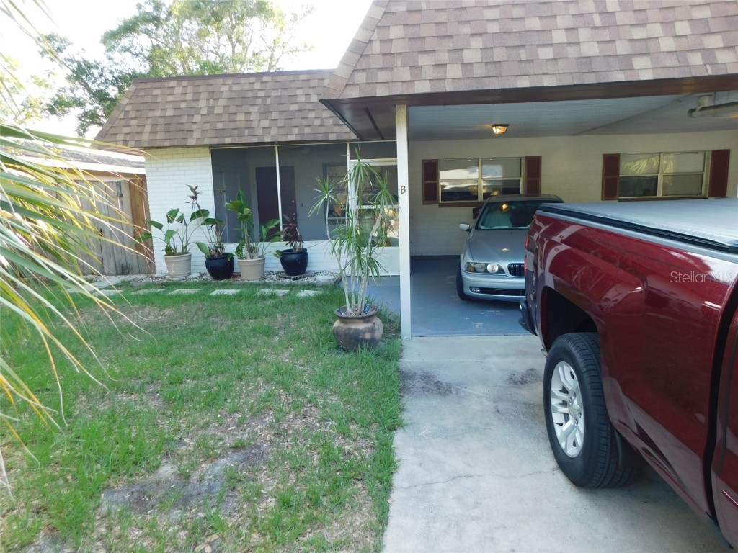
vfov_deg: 58.9
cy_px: 276
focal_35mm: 23
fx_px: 490
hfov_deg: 73.9
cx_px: 369
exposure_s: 1/100
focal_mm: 4
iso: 125
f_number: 3
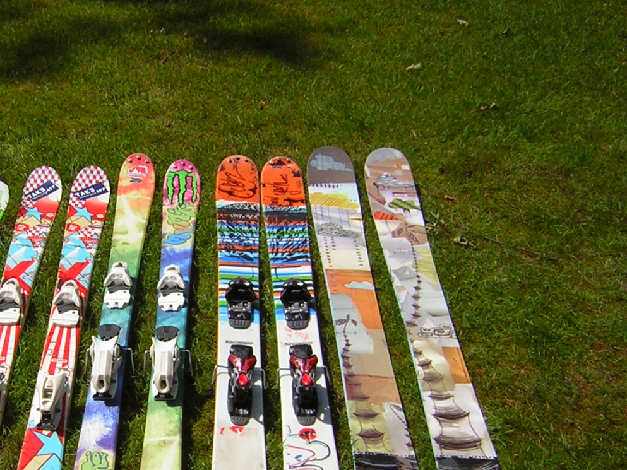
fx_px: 1051
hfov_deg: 32.8
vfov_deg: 25.2
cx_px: 193
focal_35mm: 58
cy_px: 297
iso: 50
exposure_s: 1/472
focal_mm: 4.7
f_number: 5.2
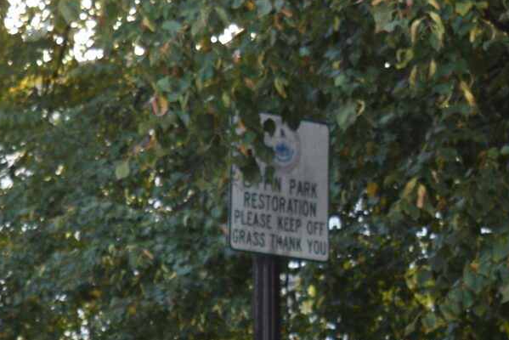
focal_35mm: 205
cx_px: -245
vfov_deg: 6.5
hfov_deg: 9.7
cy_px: 663
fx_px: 2900
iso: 400
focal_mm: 32
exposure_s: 1/100
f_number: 5
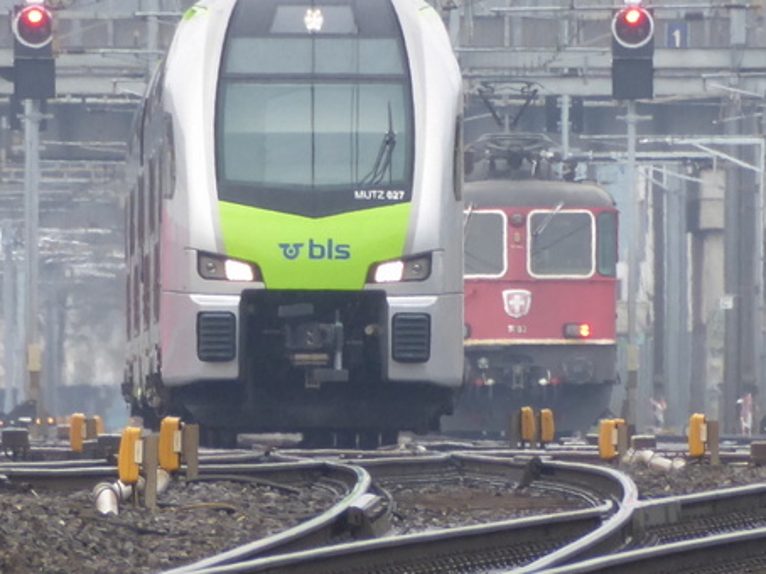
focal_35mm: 2116
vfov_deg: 0.7
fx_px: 46799
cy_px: 272
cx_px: 235
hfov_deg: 0.9
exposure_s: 1/125
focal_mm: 129
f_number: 6.4
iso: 160
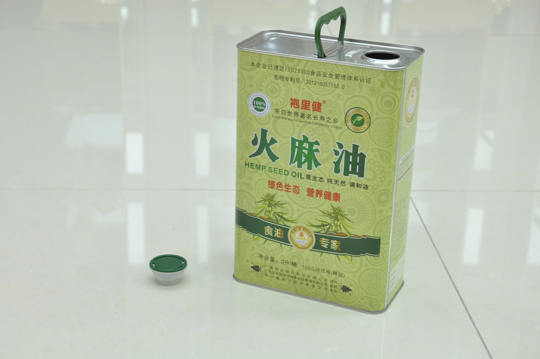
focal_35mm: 68
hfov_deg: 29.9
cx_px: 270
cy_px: 180
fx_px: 1011
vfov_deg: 20.1
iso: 500
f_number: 10
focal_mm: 45
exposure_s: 1/15
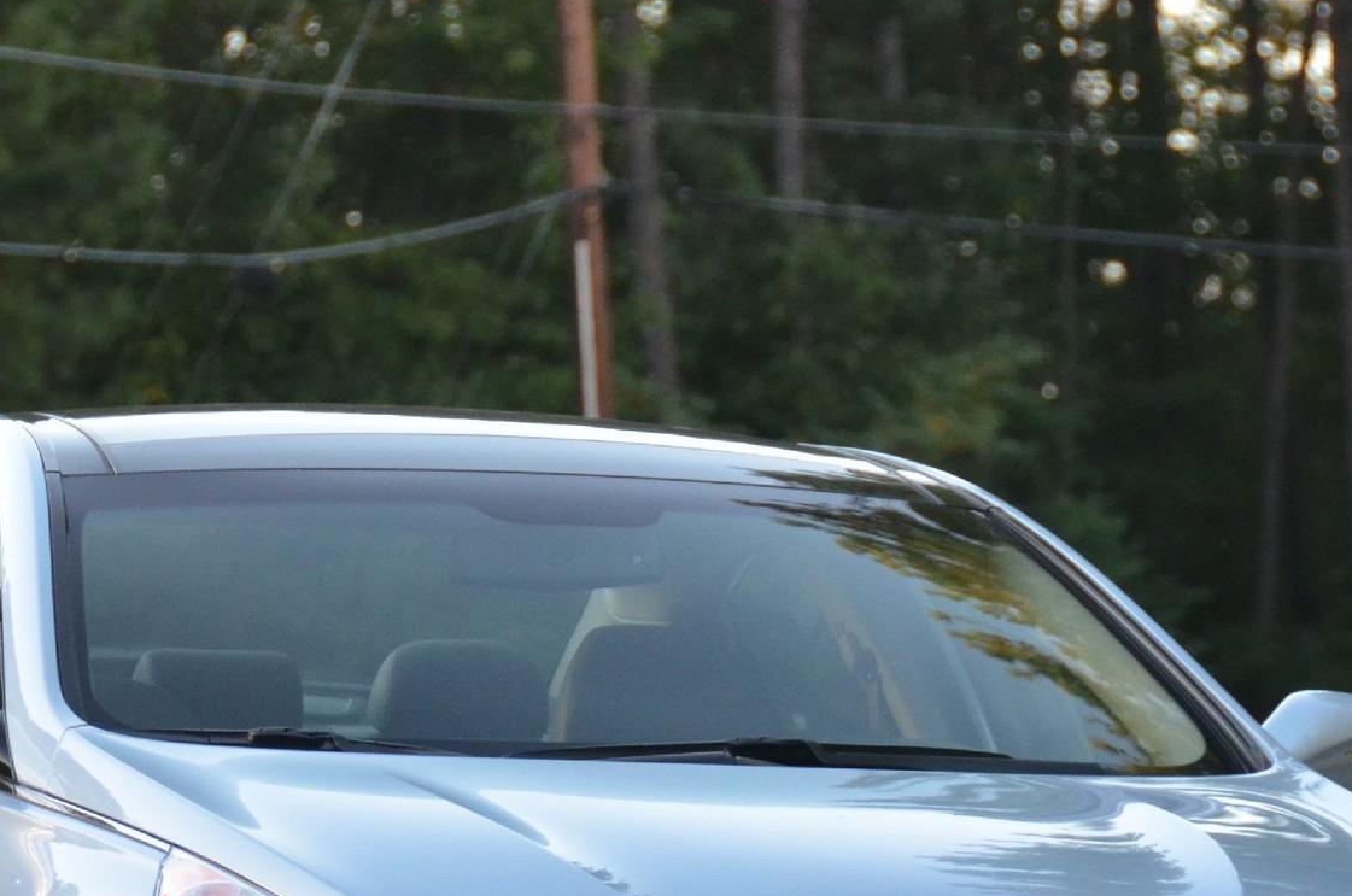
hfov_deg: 5.9
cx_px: 569
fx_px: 13162
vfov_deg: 3.9
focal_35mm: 351
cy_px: 984
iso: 1600
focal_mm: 105
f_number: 5.3
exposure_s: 1/250
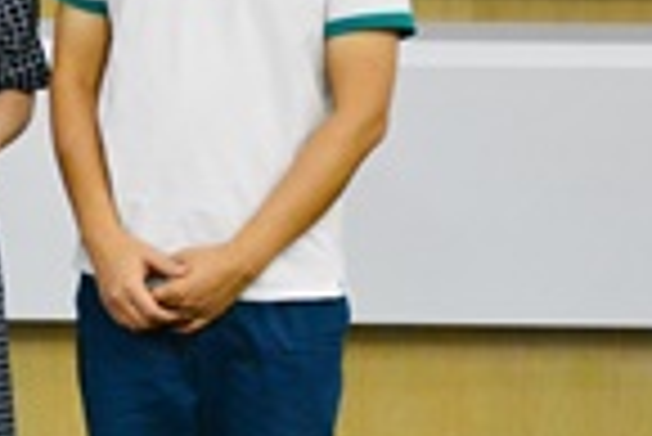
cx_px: -193
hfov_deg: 11.0
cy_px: -74
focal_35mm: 182
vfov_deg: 7.5
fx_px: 3299
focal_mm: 32
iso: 3200
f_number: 4
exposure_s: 1/320
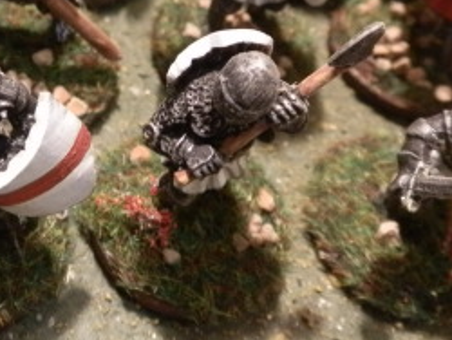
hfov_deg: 31.6
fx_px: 784
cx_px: 114
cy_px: -20
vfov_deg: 23.2
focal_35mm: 60
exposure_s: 1/40
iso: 400
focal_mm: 5
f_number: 3.1
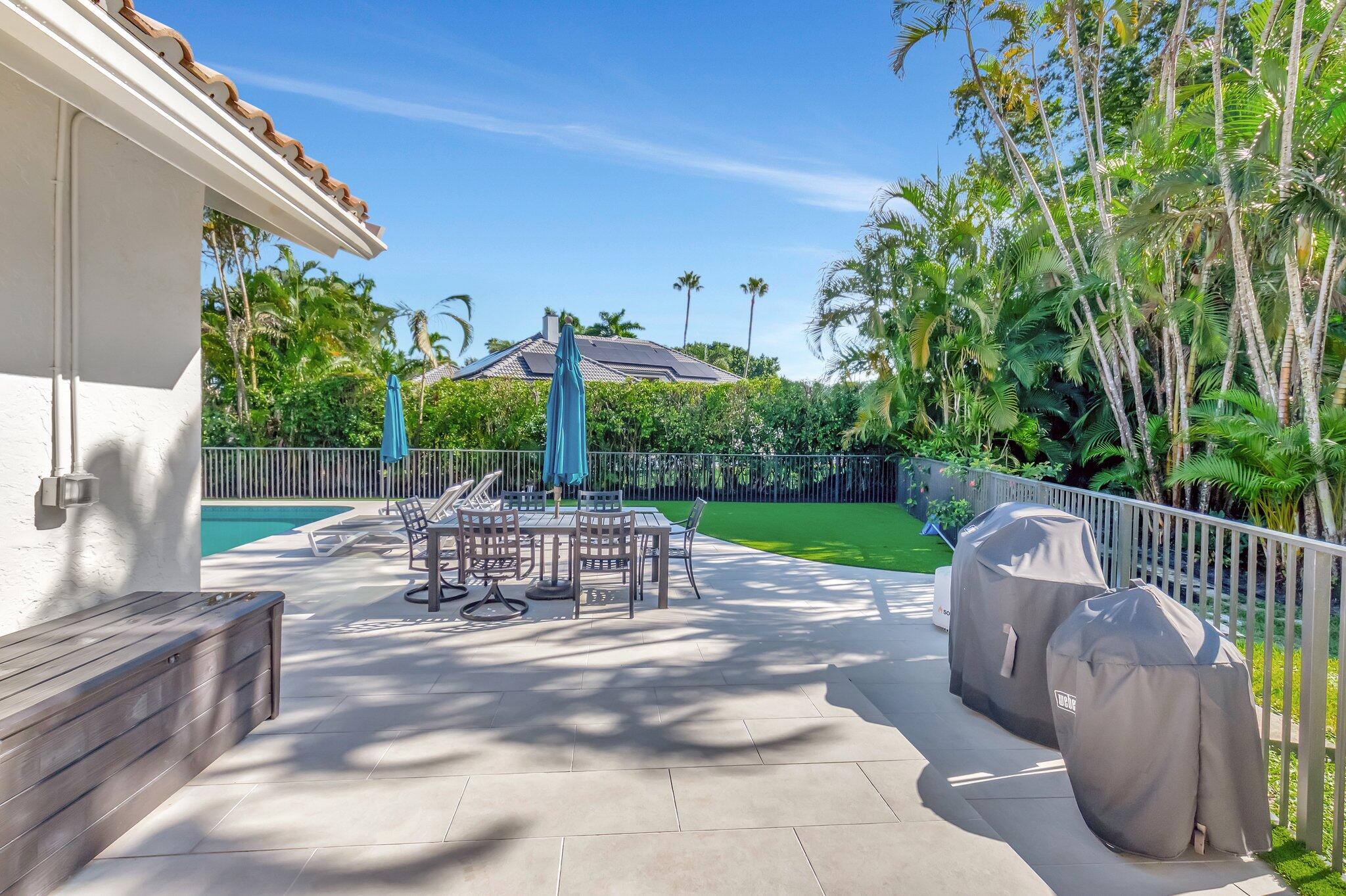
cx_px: 673
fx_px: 560
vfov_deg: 77.3
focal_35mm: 15
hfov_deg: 100.4
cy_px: 448
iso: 640
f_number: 8
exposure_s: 1/1600
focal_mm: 10
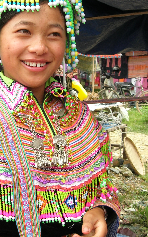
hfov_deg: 19.0
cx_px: 40
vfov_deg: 30.1
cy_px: 87
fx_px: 439
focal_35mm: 68
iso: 64
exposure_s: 1/126
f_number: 4.8
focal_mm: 7.8
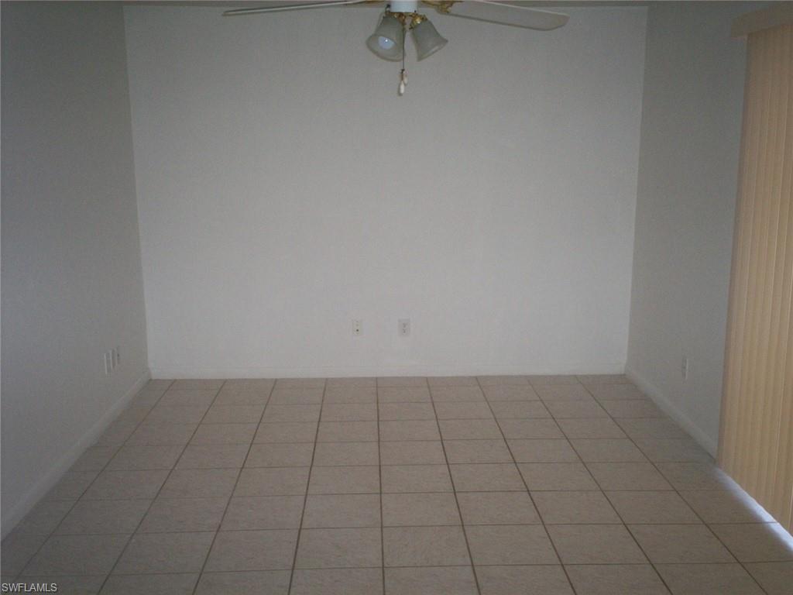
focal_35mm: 36
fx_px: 825
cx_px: 396
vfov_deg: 39.7
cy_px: 298
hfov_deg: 51.4
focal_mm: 6
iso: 140
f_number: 4.5
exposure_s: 1/60
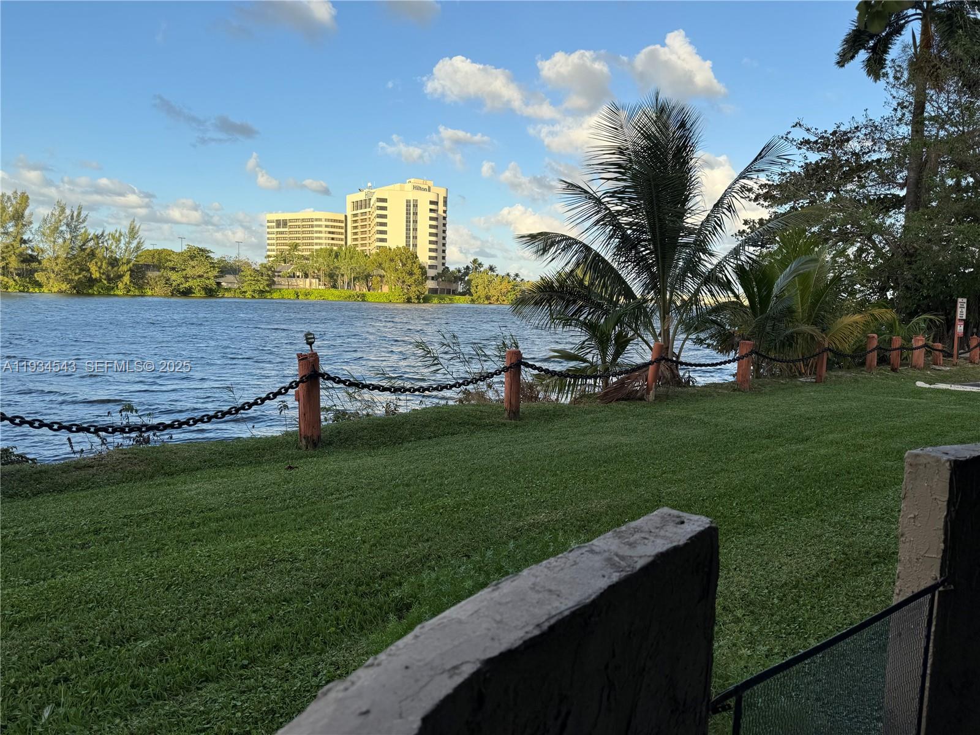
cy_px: 368
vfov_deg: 56.8
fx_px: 679
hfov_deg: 71.6
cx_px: 490
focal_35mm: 24
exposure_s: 1/1901
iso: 80
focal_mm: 6.76
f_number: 1.78
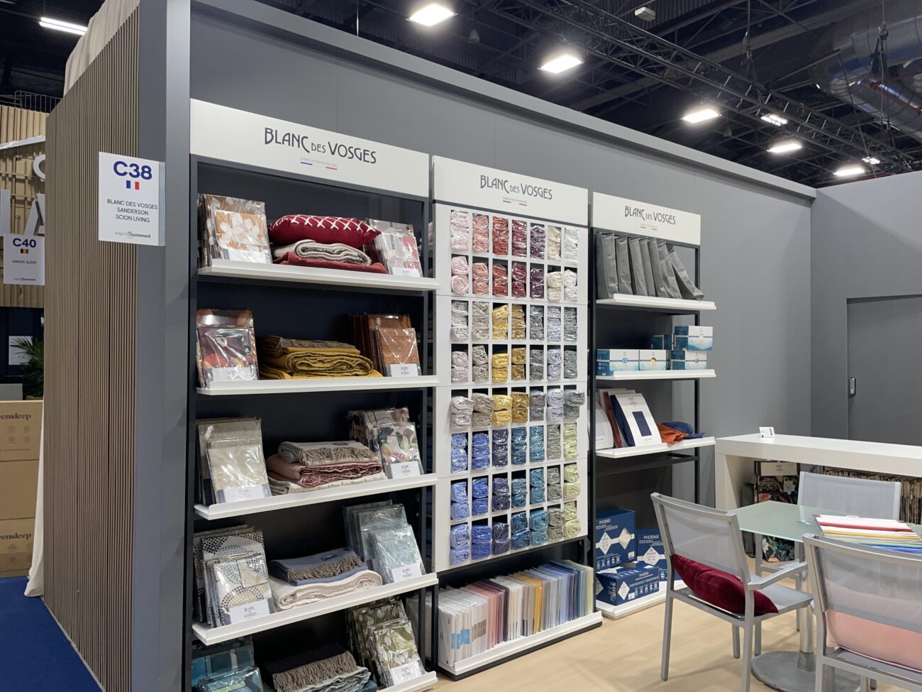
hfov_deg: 67.3
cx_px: 461
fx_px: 693
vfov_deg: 53.1
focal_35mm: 26
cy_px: 346
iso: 64
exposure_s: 1/100
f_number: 1.6
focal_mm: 4.2
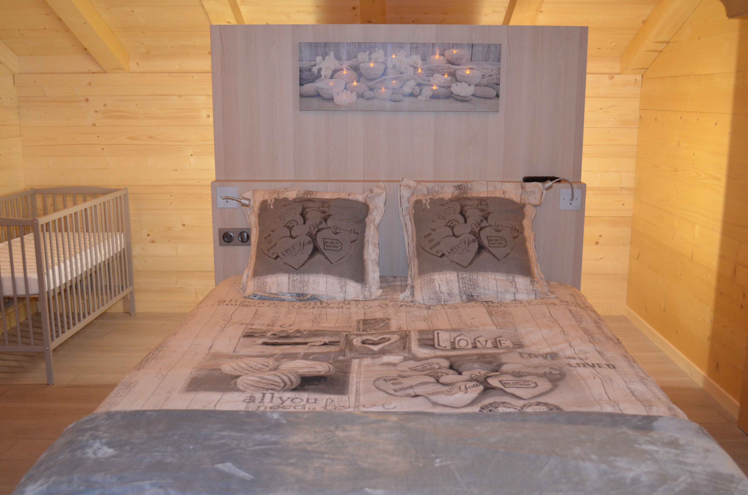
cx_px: 382
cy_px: 243
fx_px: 767
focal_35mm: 37
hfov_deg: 52.0
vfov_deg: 35.8
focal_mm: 24
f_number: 4
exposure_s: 1/60
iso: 2000
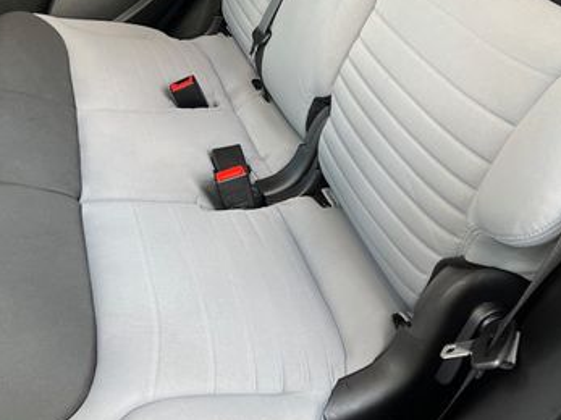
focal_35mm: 48
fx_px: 778
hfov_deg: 39.6
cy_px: 92
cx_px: 259
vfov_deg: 29.6
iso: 100
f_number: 1.5
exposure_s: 1/121
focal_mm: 5.7
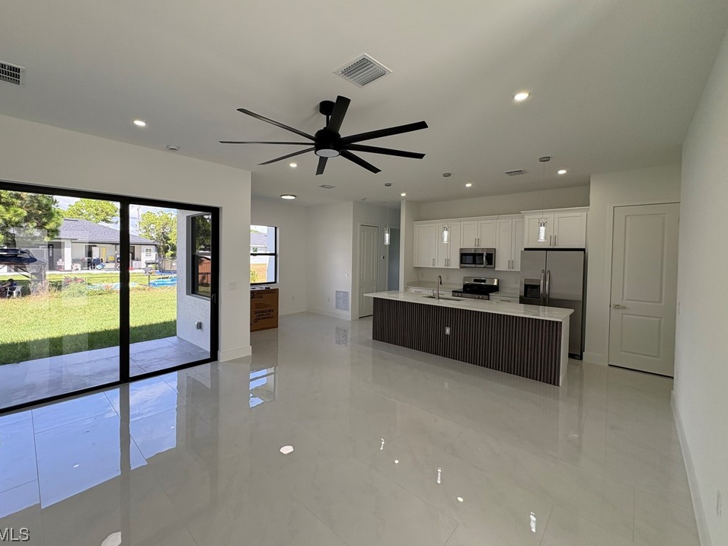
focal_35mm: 15
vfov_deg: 81.7
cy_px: 259
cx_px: 346
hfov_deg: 98.1
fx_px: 315
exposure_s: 1/144
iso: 64
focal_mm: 2.22
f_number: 2.2
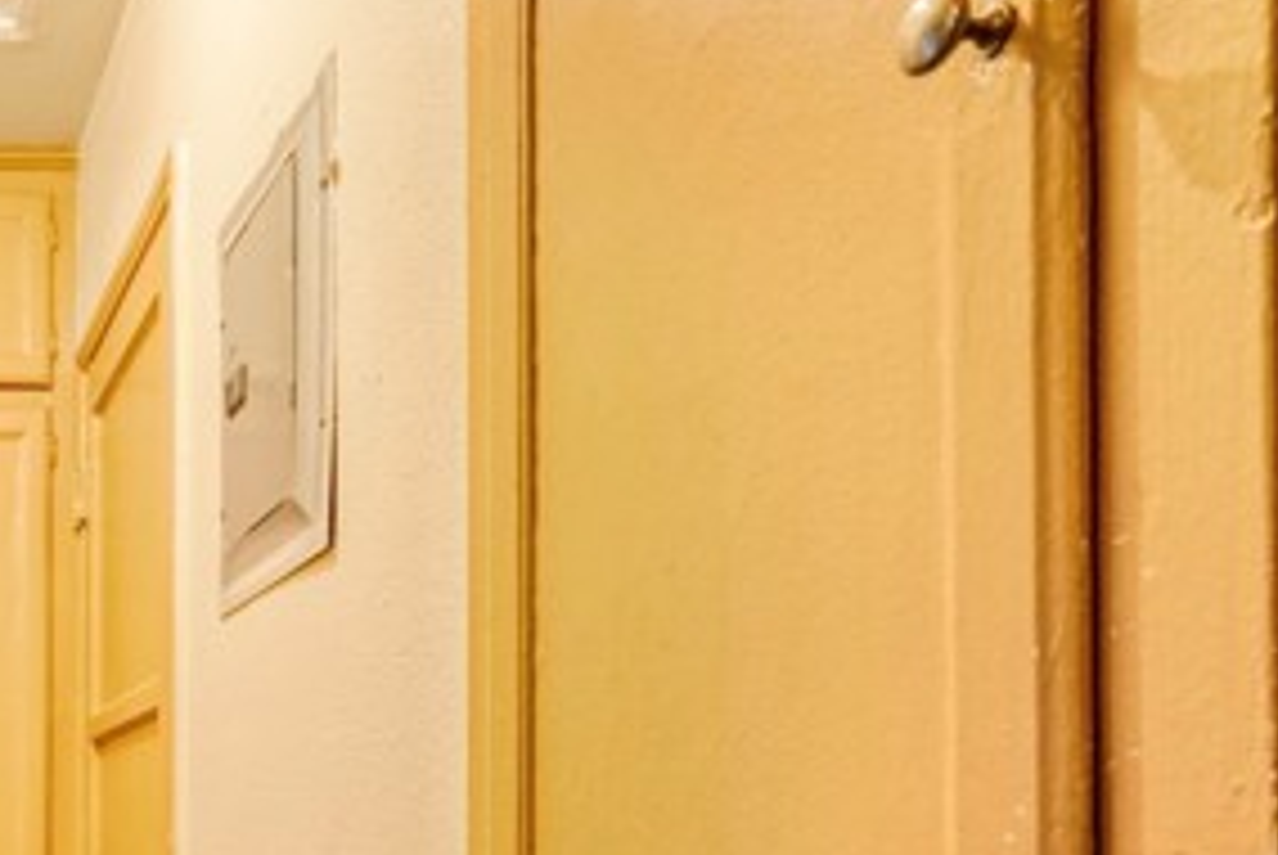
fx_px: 1319
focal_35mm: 37
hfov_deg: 40.6
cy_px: 857
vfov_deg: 32.9
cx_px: -158
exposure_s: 1/30
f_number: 4
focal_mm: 11
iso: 3200
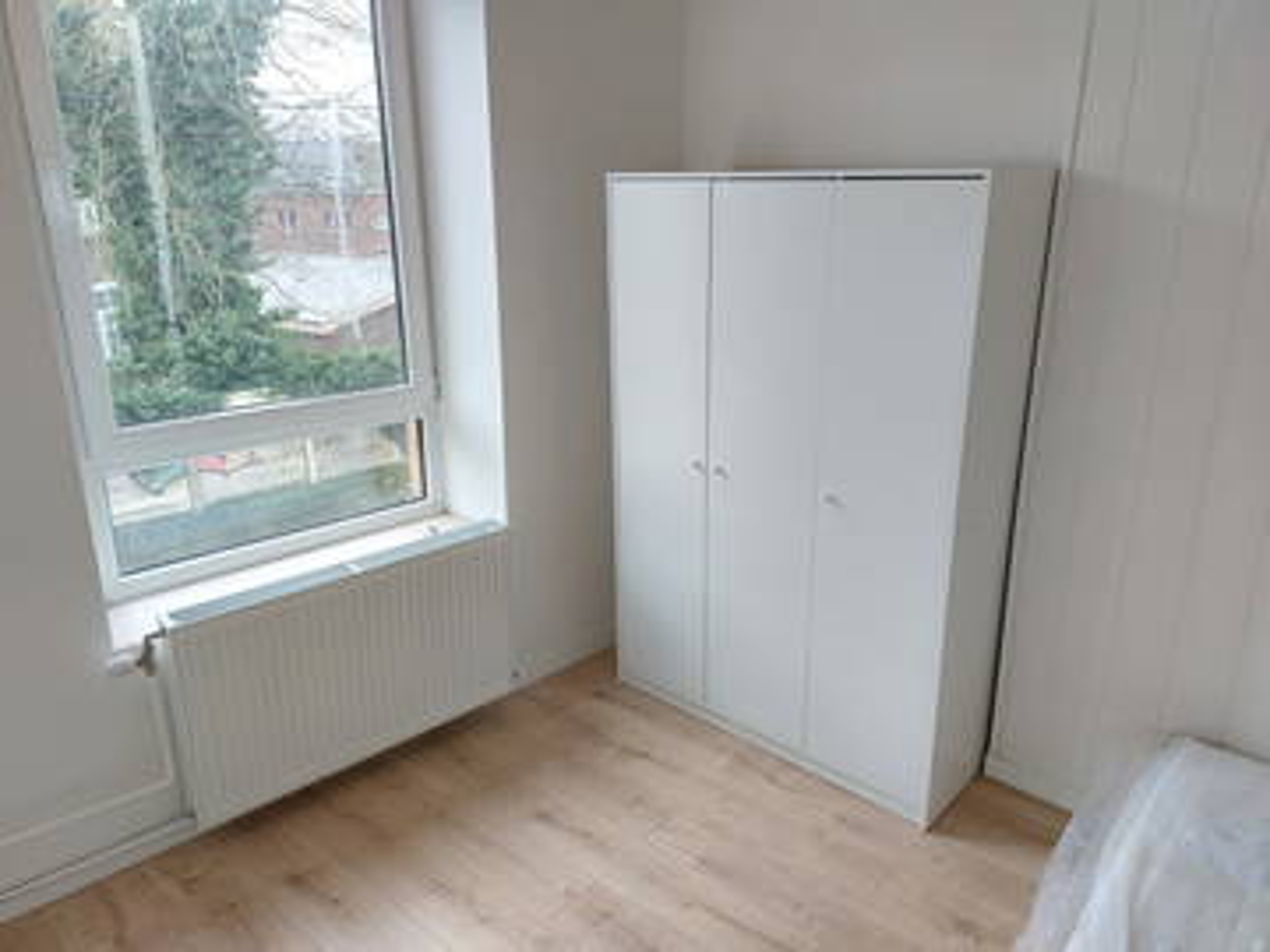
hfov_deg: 71.6
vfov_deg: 56.8
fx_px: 881
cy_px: 476
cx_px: 635
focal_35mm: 24
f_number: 1.8
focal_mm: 5.23
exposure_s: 1/50
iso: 200
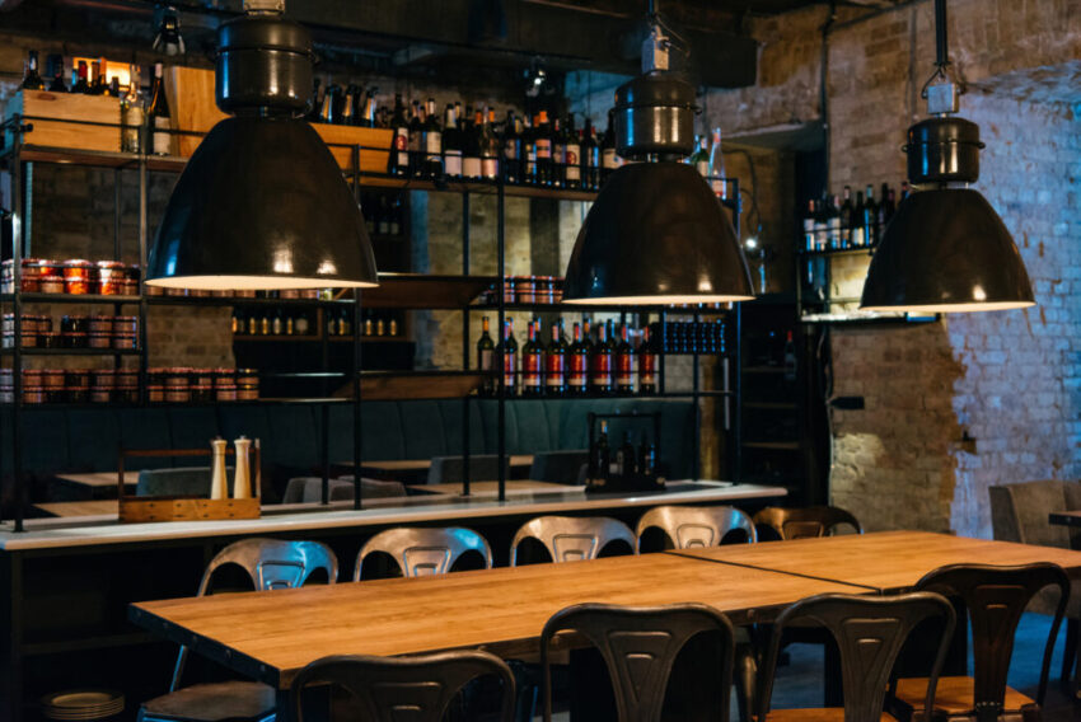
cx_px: 540
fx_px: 1442
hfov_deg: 41.1
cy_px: 361
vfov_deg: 28.1
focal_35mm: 48
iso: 800
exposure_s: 1/10
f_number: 4.5
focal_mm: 48
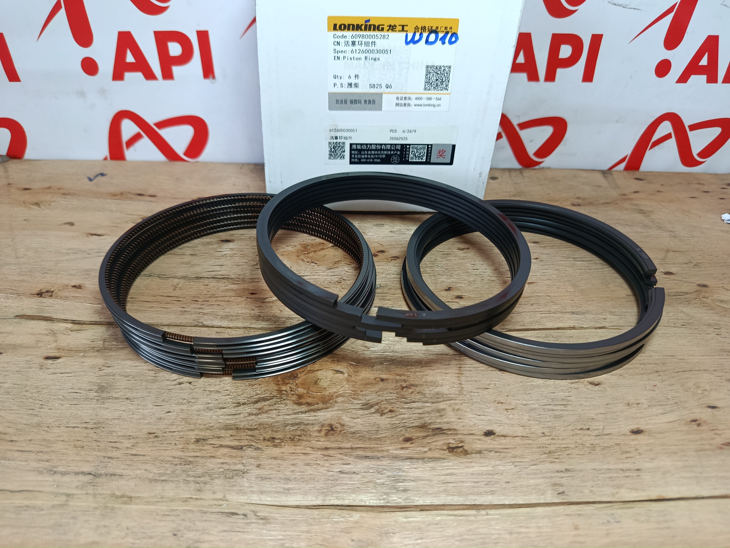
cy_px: 274
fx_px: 506
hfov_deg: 71.6
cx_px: 365
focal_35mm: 24
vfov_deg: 56.8
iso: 72
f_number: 1.7
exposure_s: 1/100
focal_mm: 5.24
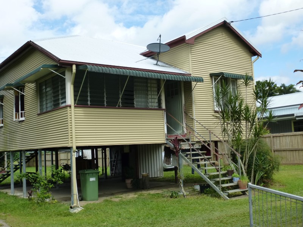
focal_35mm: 41
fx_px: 359
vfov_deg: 35.1
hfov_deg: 45.8
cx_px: 152
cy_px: 114
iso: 160
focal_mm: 7.4
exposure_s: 1/500
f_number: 3.9
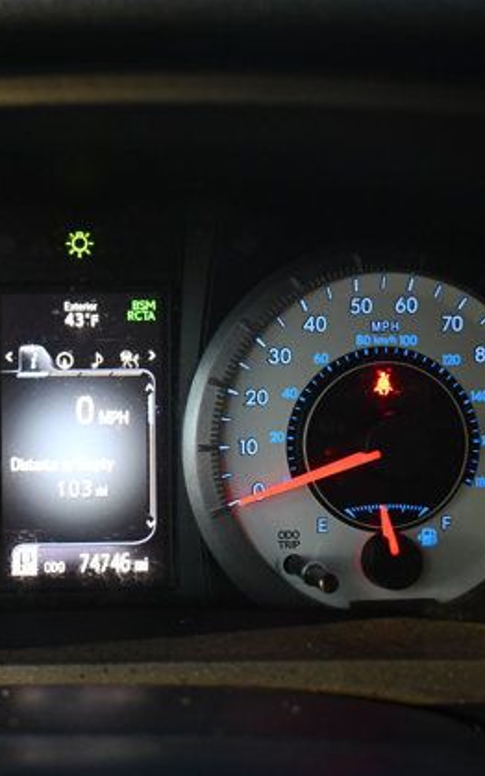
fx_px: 1184
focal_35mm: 56
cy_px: 394
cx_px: 35
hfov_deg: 22.5
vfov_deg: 36.3
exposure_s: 1/125
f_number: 3.8
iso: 2500
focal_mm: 24
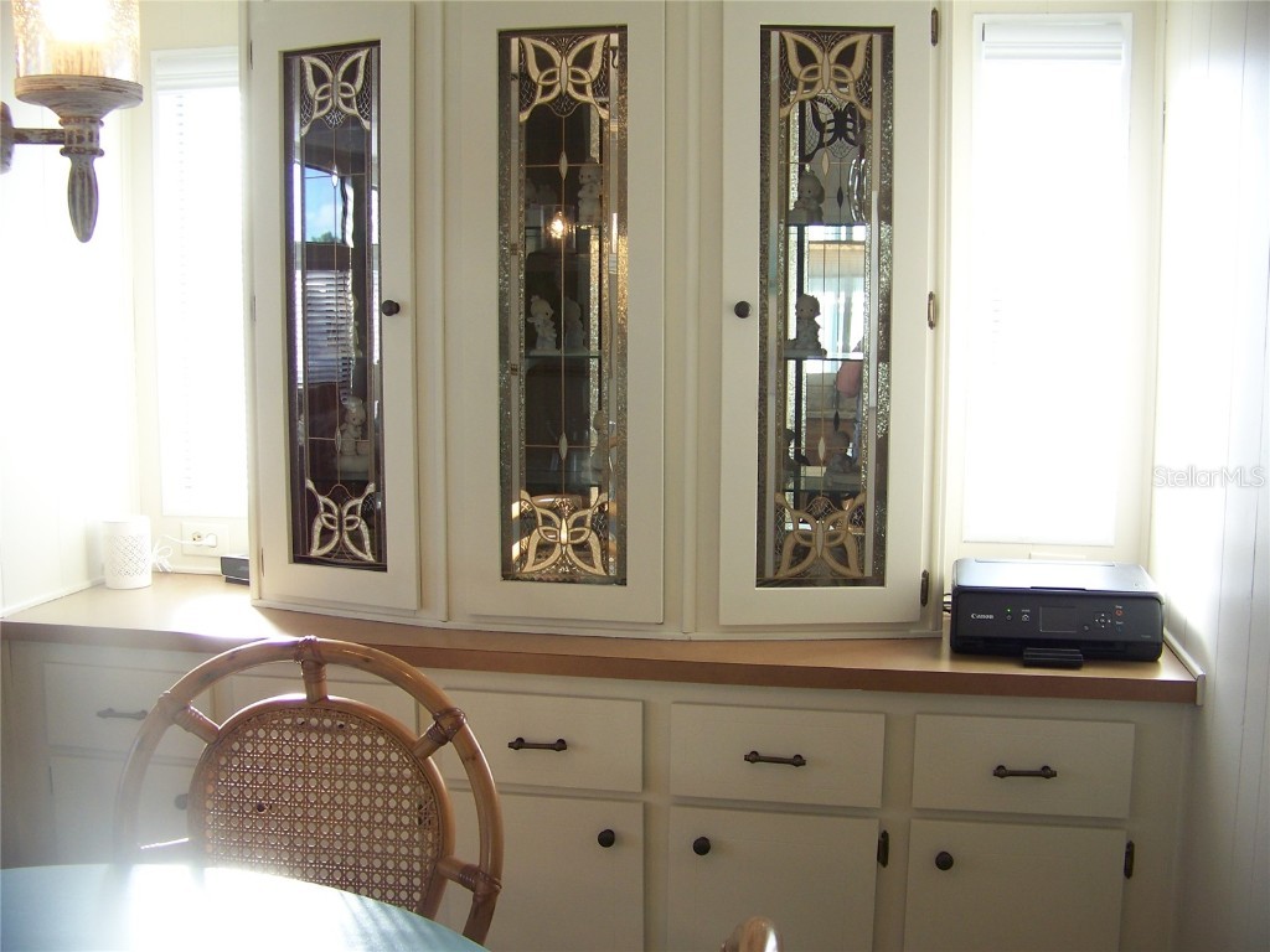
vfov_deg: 39.7
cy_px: 476
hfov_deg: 51.4
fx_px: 1321
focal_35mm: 36
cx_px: 635
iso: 80
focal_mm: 5.85
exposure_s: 1/30
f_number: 2.8
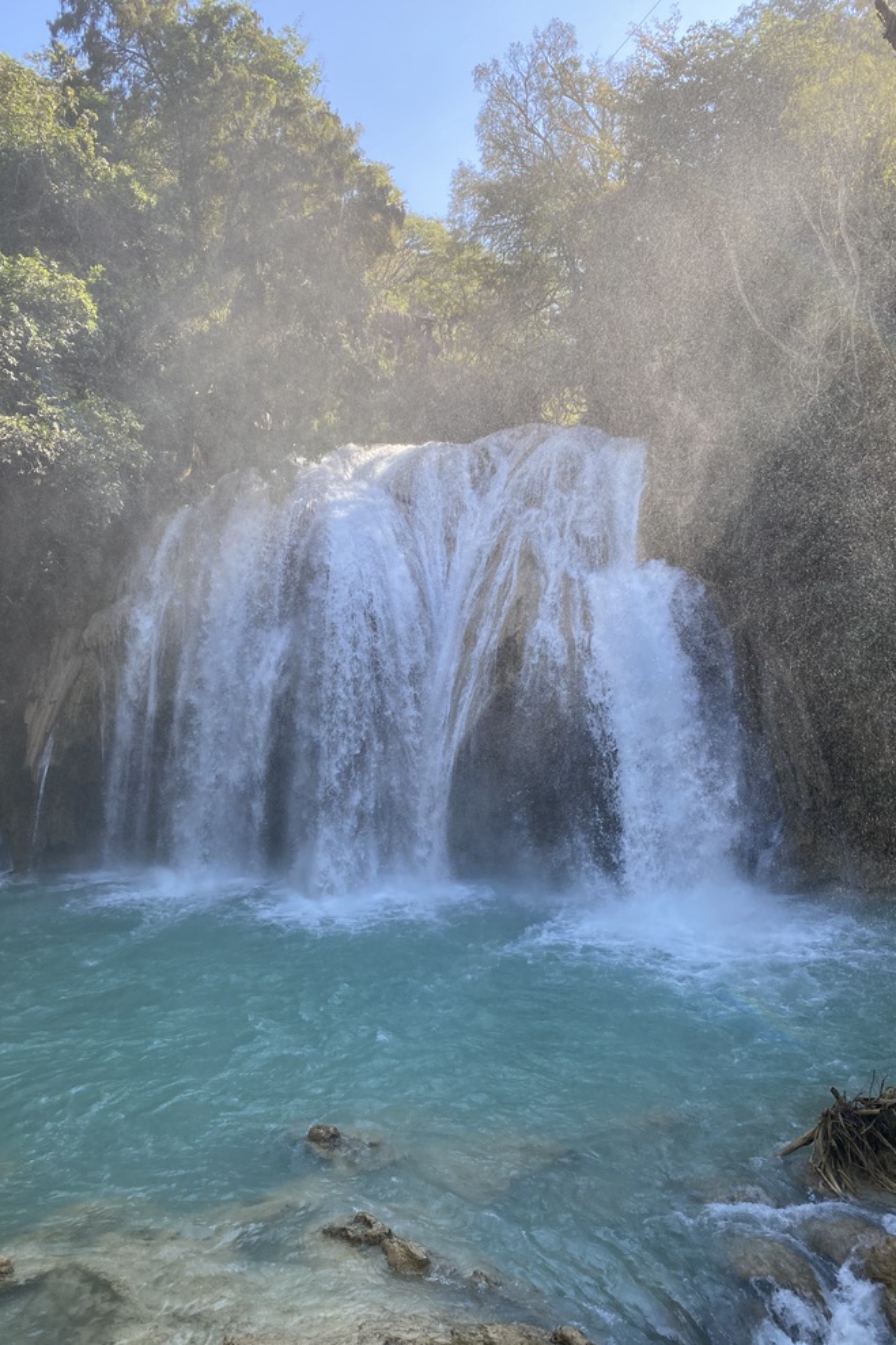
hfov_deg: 46.4
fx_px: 1046
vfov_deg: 65.5
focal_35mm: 28
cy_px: 677
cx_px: 442
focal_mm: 4.25
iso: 32
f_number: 1.8
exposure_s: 1/423
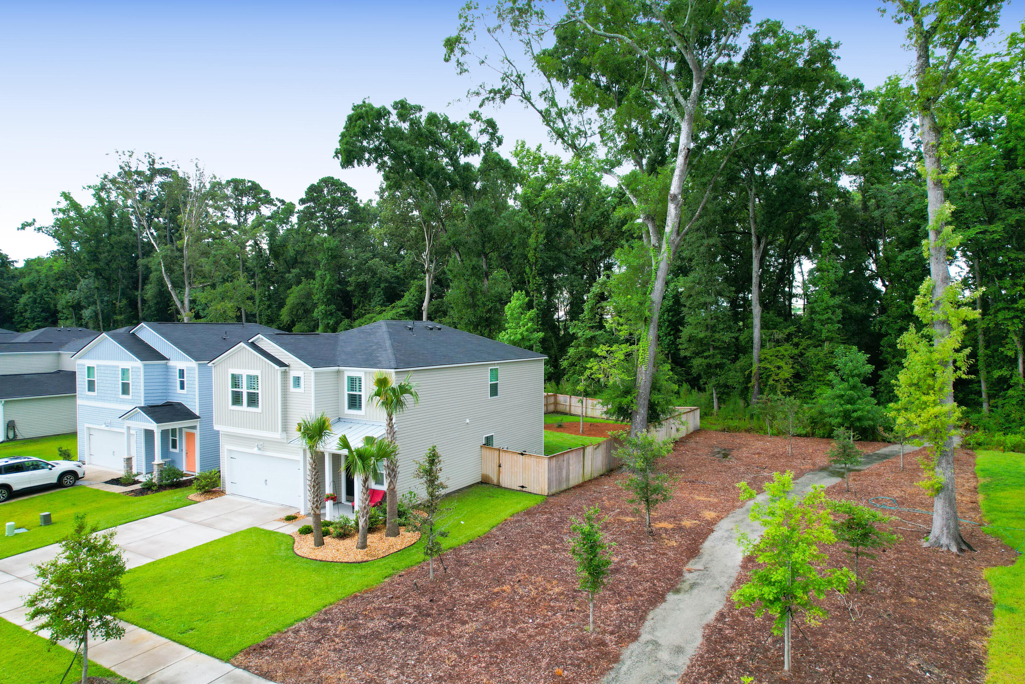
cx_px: 512
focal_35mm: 22
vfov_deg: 57.2
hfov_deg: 78.6
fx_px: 626
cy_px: 342
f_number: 2.8
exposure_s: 1/500
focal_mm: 8.38
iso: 110
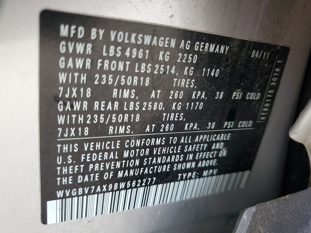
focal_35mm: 26
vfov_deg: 53.1
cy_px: 116
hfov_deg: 67.3
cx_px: 156
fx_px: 234
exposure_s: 1/303
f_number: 1.5
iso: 50
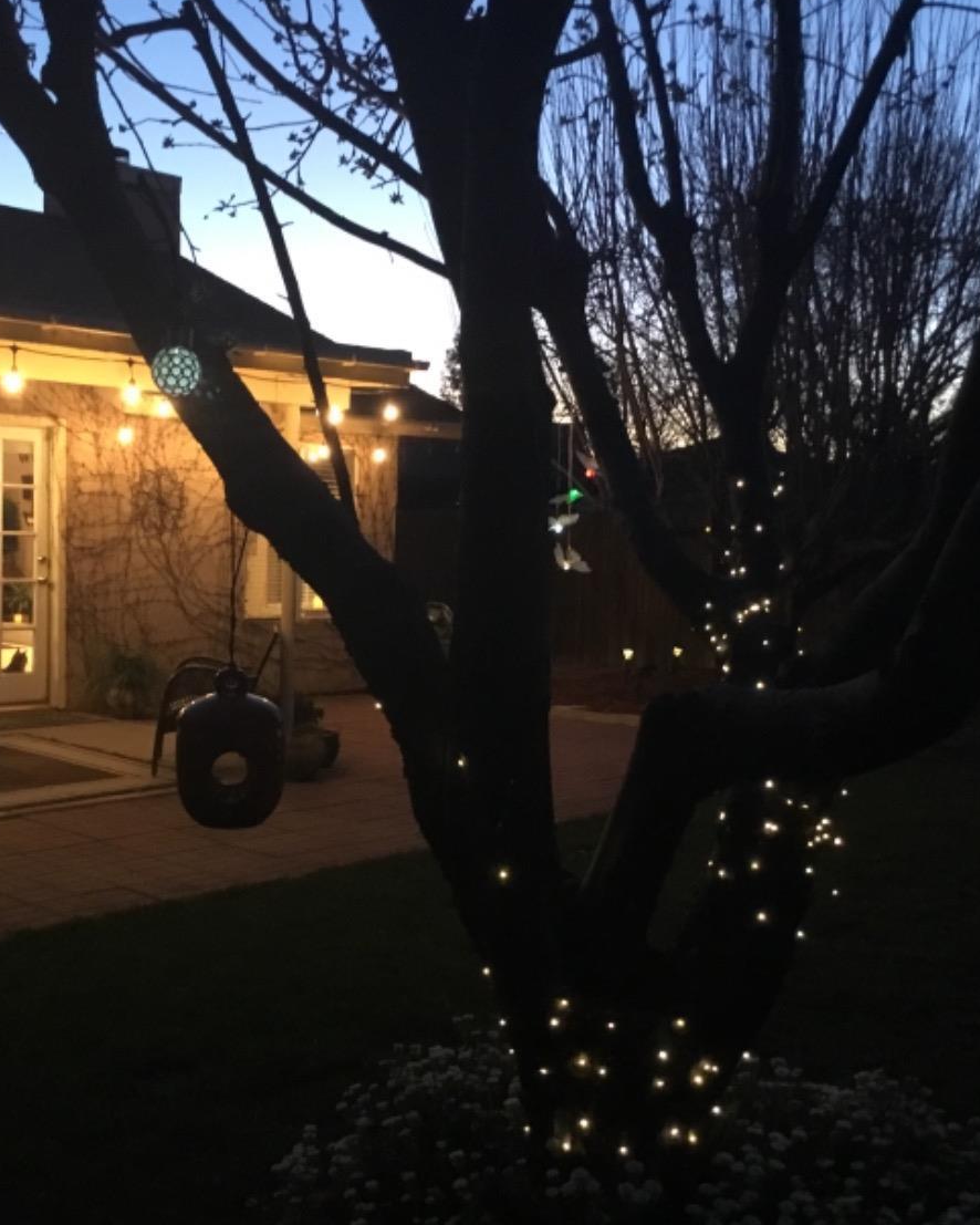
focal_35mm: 41
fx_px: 1486
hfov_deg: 36.5
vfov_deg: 44.8
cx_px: 440
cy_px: 608
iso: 500
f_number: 2.4
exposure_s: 1/15
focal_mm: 3.3
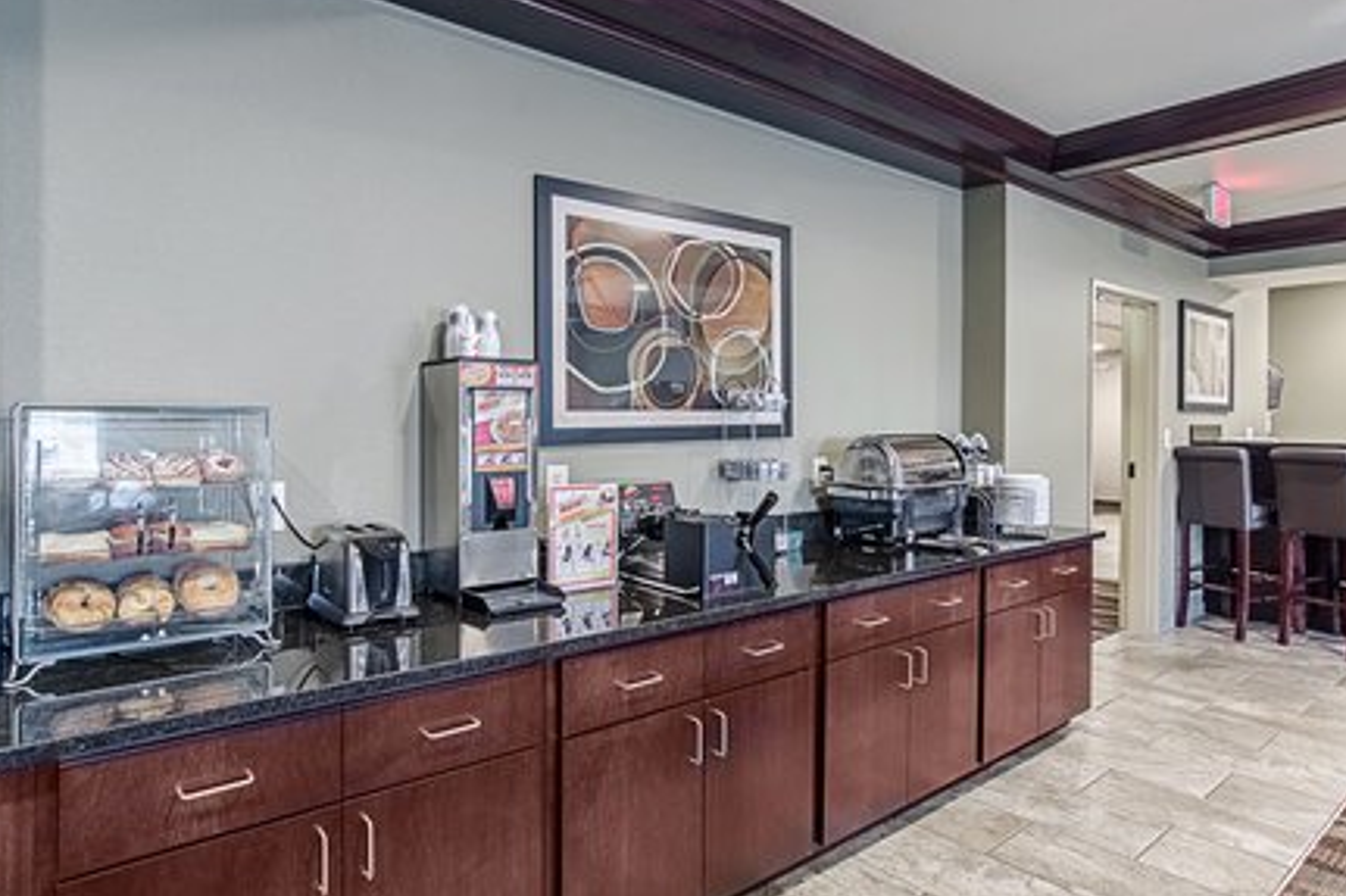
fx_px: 747
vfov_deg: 61.9
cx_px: 659
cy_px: 425
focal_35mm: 20
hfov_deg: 84.0
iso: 400
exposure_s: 1/60
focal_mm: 12
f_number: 8
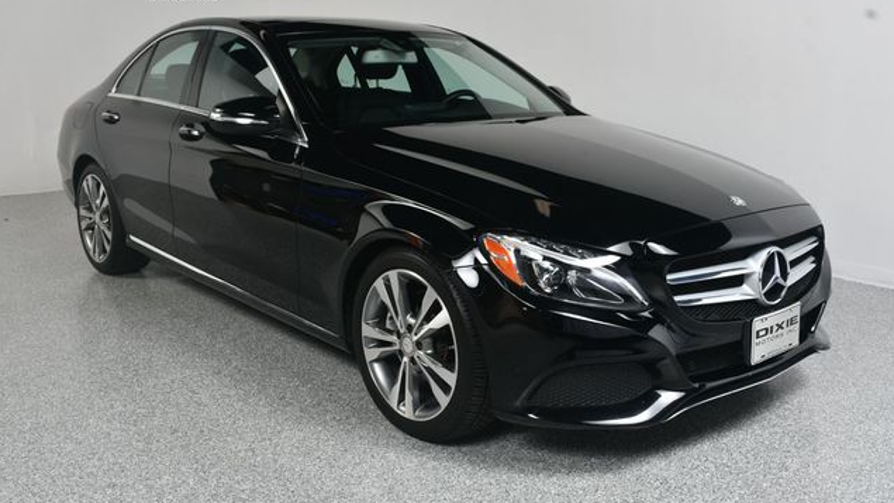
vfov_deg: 31.2
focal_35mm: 38
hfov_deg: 52.8
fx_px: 901
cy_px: 237
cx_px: 449
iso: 100
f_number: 10
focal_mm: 24
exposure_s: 1/160
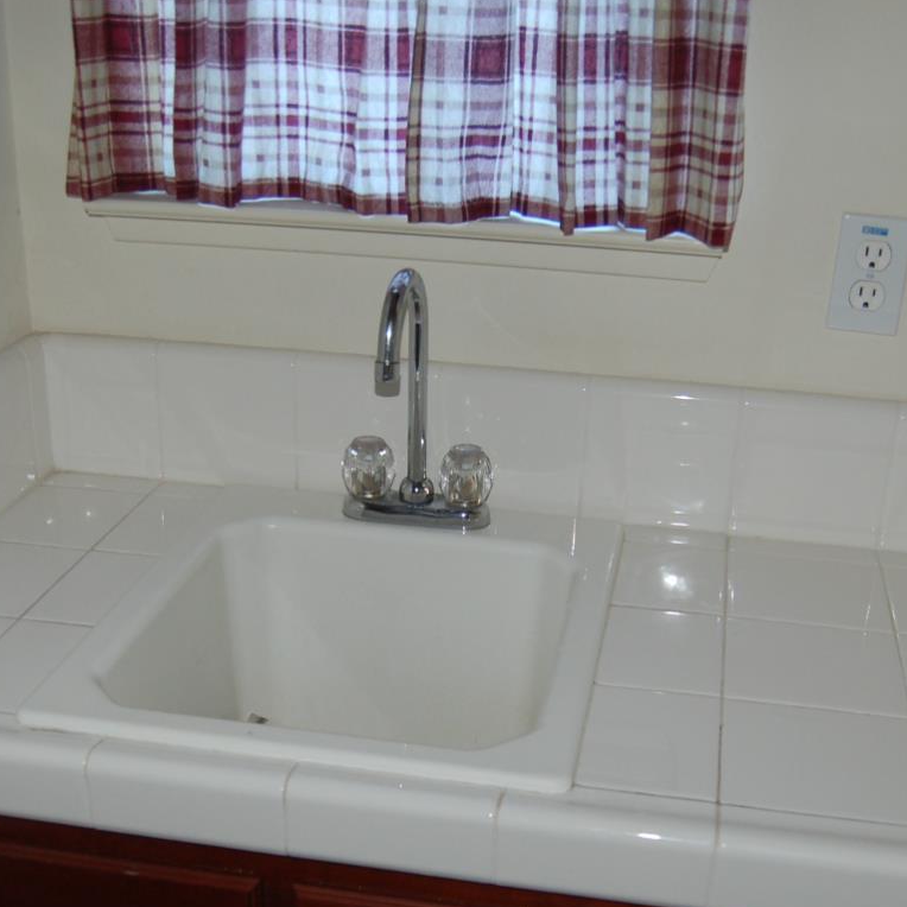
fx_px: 1334
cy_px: 585
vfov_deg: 37.3
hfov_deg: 37.5
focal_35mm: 45
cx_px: 478
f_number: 3.5
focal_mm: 18
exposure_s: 1/60
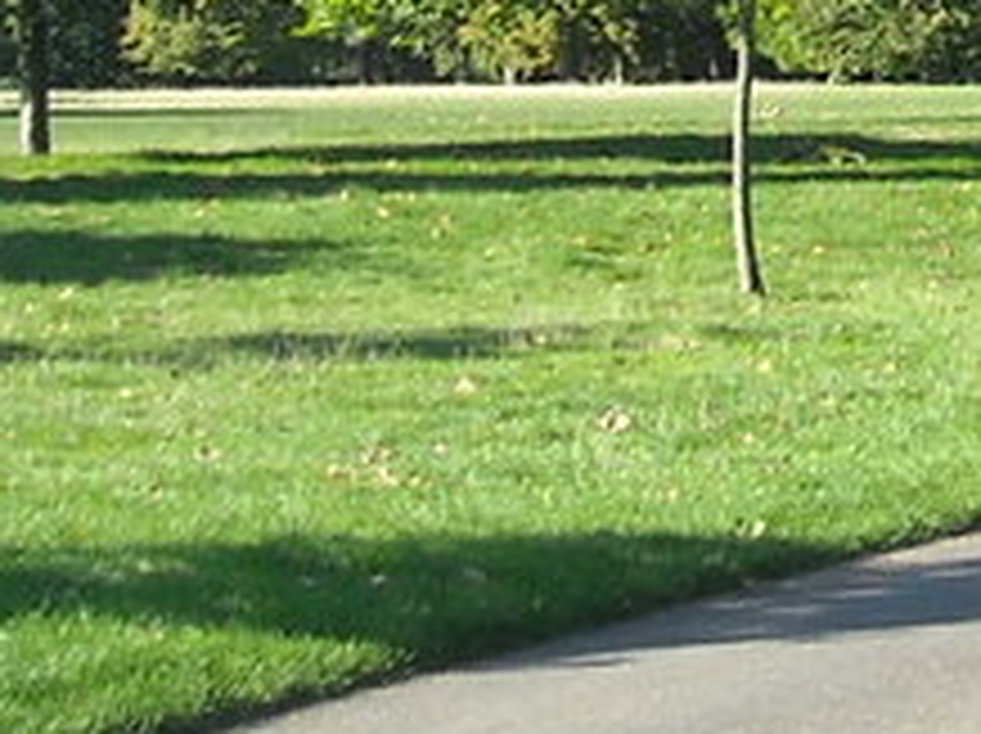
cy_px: -675
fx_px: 5464
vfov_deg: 7.4
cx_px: 1566
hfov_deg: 9.9
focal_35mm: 193
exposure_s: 1/337
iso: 64
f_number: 2.8
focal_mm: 5.7
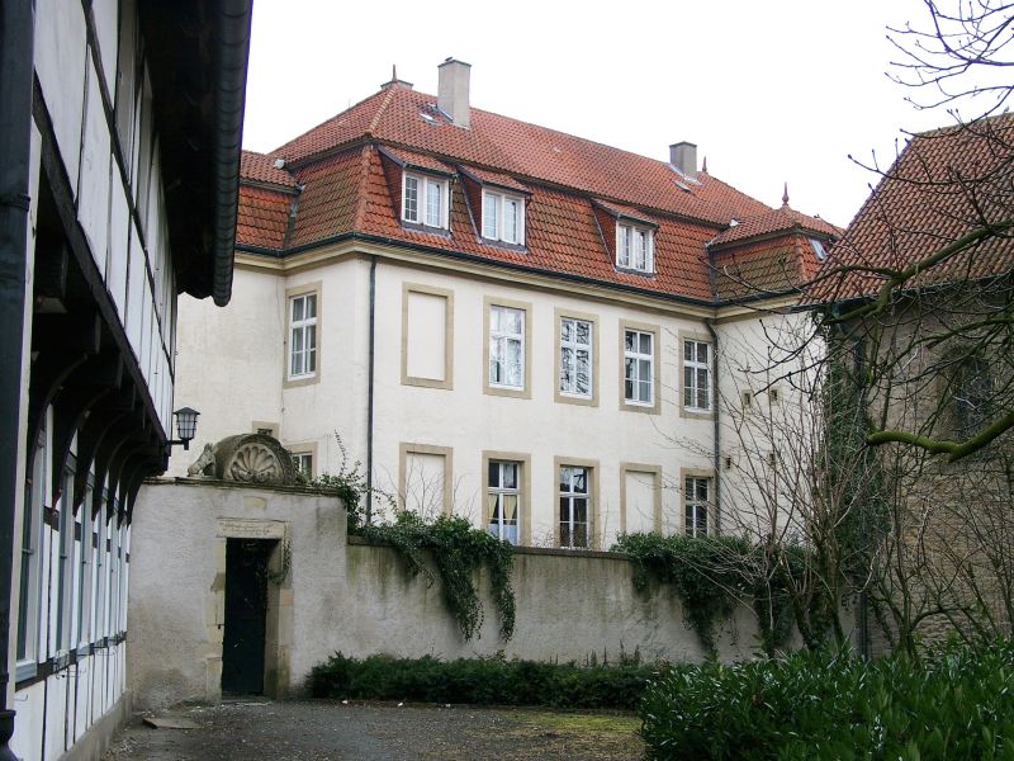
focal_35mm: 53
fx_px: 1553
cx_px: 507
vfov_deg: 27.5
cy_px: 380
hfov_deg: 36.2
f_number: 4
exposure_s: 1/302
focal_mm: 11.05
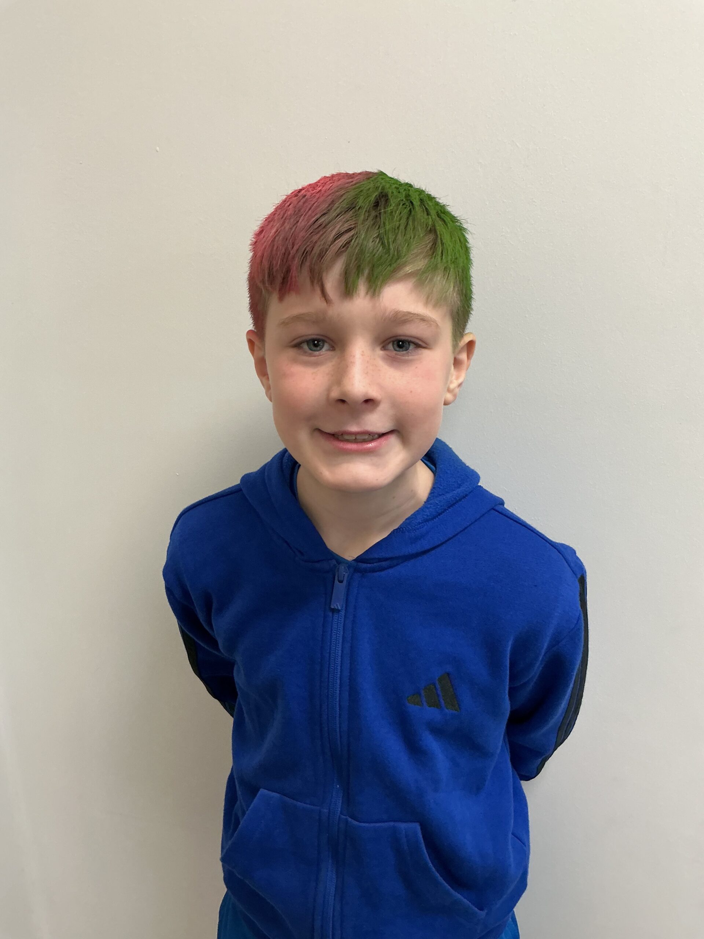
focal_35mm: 29
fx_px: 786
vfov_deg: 61.7
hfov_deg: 48.2
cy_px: 470
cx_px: 352
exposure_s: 1/50
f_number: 1.8
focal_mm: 3
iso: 80
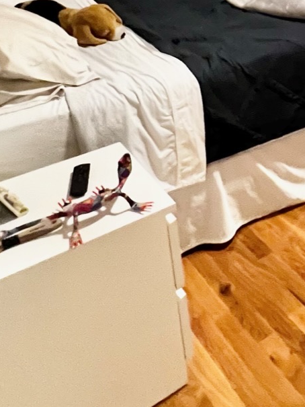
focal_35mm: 44
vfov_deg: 38.1
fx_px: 517
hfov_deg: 25.9
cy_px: -3
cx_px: 438
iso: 500
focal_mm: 1.57
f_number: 1.8
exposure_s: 1/60
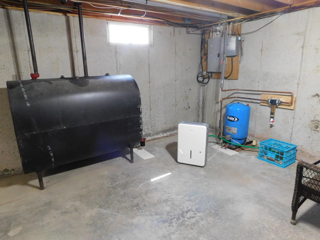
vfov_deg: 58.9
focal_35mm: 23
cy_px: 120
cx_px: 160
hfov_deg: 73.9
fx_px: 213
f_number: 3
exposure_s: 1/30
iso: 360
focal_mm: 4
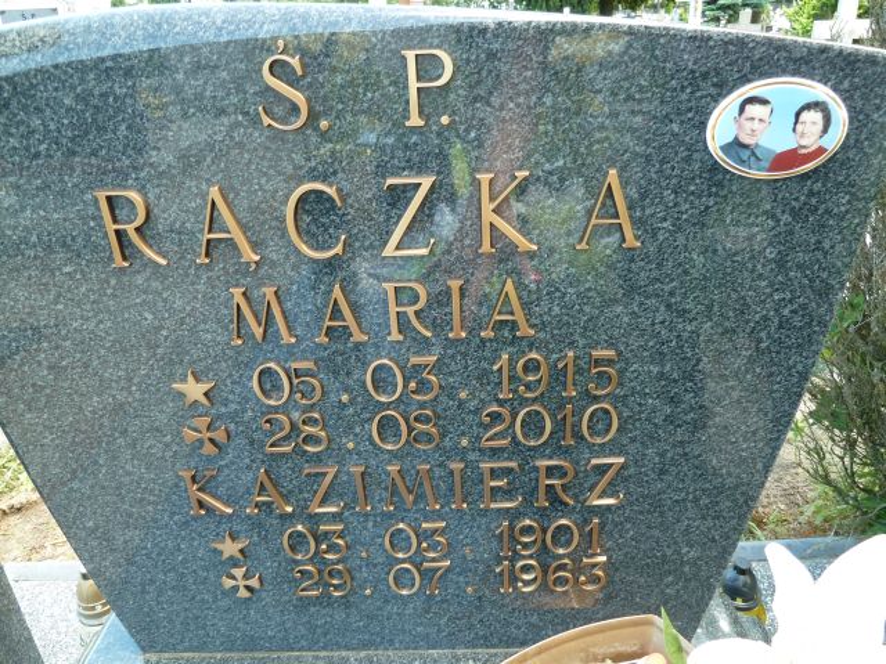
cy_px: 332
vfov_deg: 54.9
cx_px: 443
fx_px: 640
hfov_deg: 69.4
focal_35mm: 25
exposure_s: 1/30
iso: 100
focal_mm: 4.1
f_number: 3.3
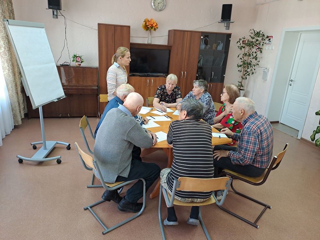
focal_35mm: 25
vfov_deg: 54.9
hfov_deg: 69.4
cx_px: 160
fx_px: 231
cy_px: 120
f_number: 1.8
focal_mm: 4.65
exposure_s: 1/50
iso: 160
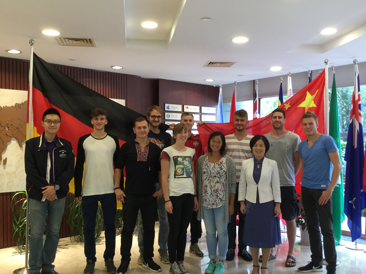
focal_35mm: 38
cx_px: 187
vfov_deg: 37.7
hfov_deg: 49.0
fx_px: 402
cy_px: 151
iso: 64
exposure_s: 1/33
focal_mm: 3.3
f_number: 2.4
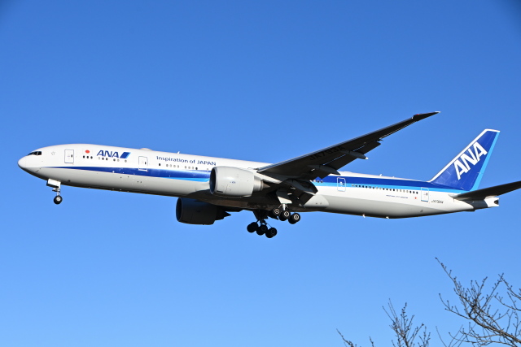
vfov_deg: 14.7
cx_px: 260
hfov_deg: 21.9
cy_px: 174
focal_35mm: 93
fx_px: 1346
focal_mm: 62
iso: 250
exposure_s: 1/640
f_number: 10
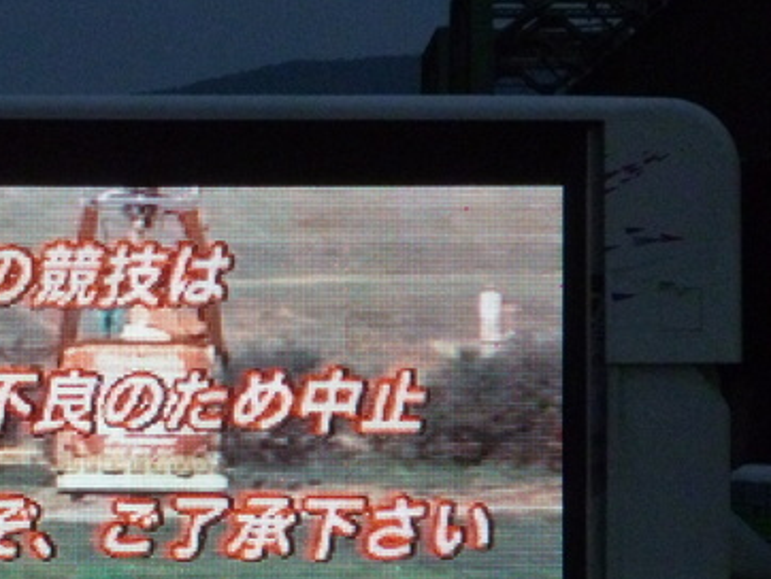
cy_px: 441
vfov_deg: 4.0
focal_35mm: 369
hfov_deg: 5.4
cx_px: 94
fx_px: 8224
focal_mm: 37.3
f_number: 5.8
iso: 400
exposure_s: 1/60
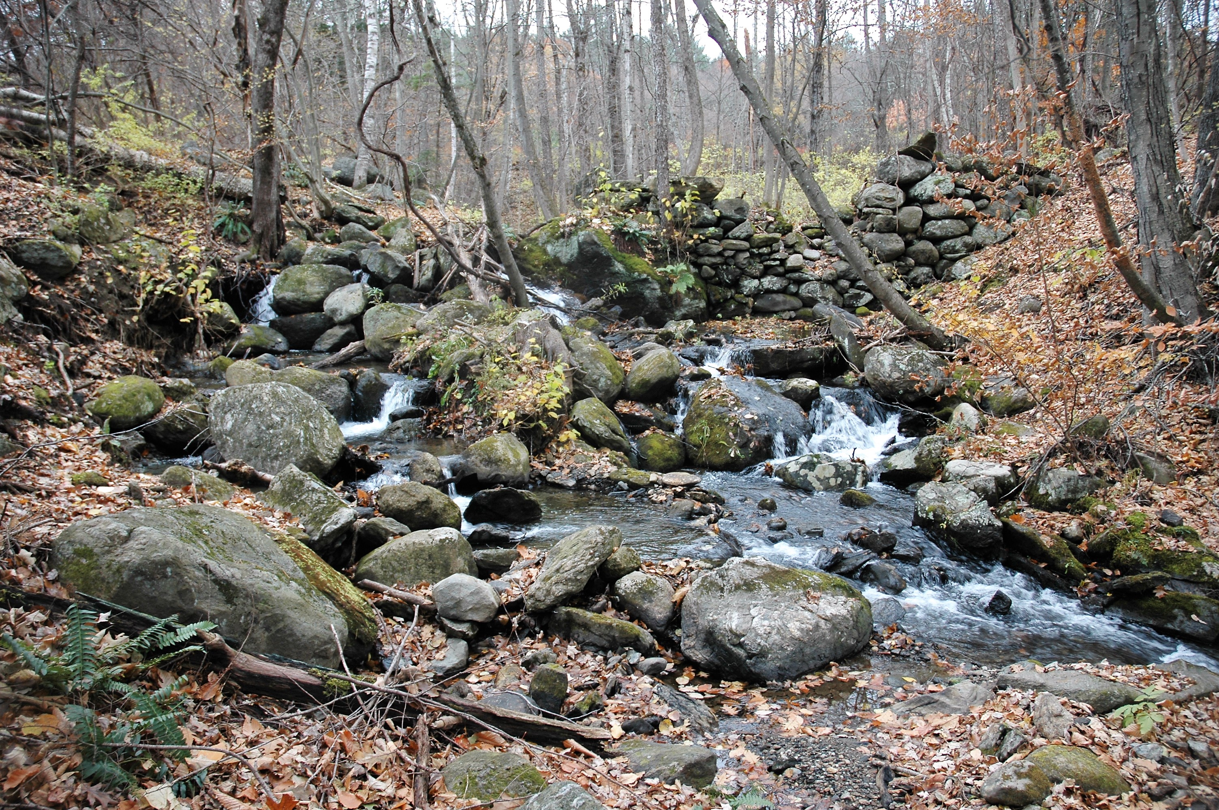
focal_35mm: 27
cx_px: 610
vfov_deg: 47.8
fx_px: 913
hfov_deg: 67.4
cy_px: 405
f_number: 3.5
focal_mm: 18
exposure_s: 1/50
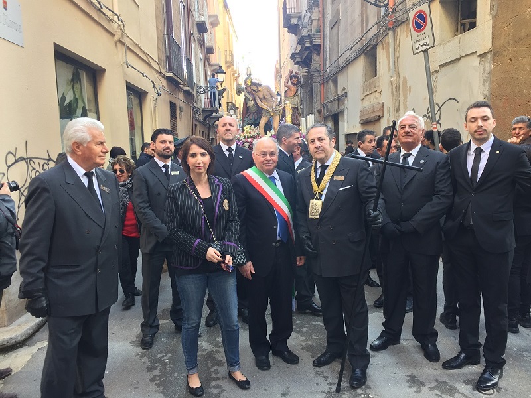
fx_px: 445
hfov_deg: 61.7
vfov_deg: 48.2
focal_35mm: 29
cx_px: 266
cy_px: 199
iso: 32
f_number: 2.2
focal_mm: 4.15
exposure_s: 1/40
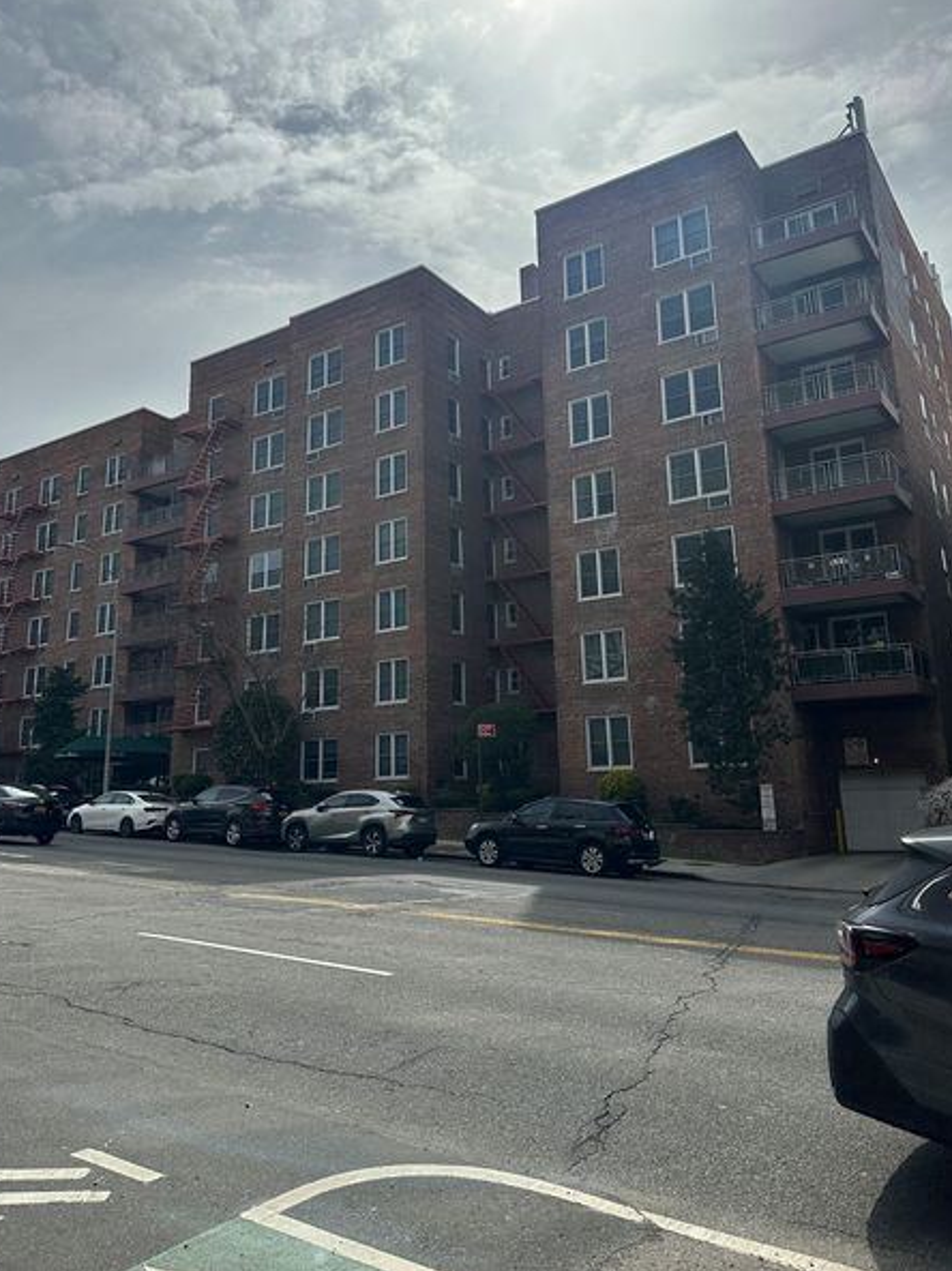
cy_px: 565
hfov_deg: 51.2
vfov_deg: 65.2
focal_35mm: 27
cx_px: 435
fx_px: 991
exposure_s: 1/15625
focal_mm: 6.86
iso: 80
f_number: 1.78
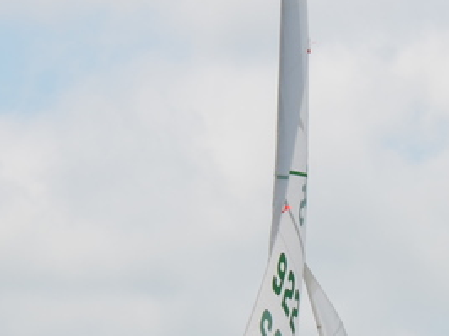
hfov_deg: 3.4
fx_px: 7540
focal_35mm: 582
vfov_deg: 2.5
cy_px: 468
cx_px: 484
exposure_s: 1/320
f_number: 9
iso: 100
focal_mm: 105
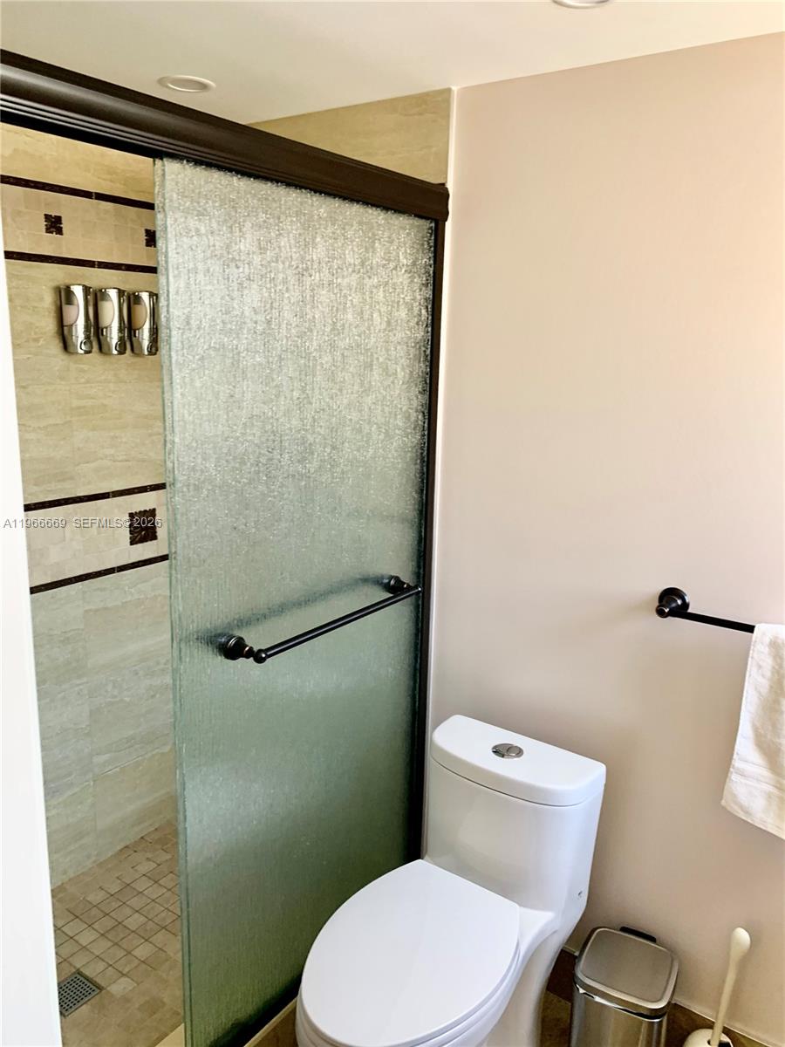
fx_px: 786
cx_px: 392
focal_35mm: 26
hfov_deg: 53.1
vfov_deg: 67.3
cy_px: 524
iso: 160
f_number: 1.8
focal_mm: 4.25
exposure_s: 1/60
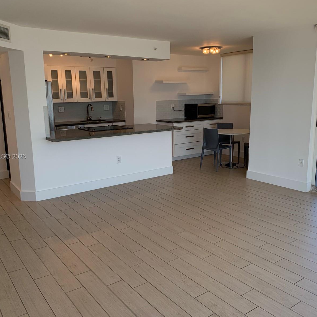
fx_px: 321
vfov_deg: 52.5
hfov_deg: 52.5
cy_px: 157
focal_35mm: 31
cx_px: 157
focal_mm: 4.25
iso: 25
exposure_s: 1/388
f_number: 1.8
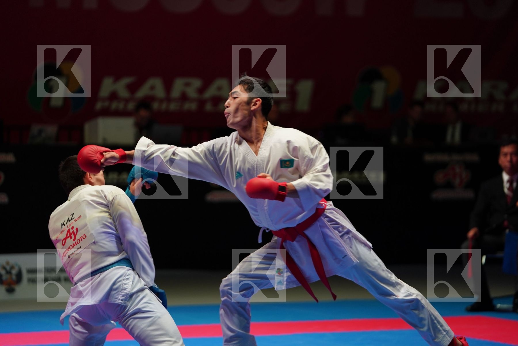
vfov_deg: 9.5
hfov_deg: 14.3
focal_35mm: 144
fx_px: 2072
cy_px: 173
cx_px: 259
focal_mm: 144
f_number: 2.8
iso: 1250
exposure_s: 1/1000
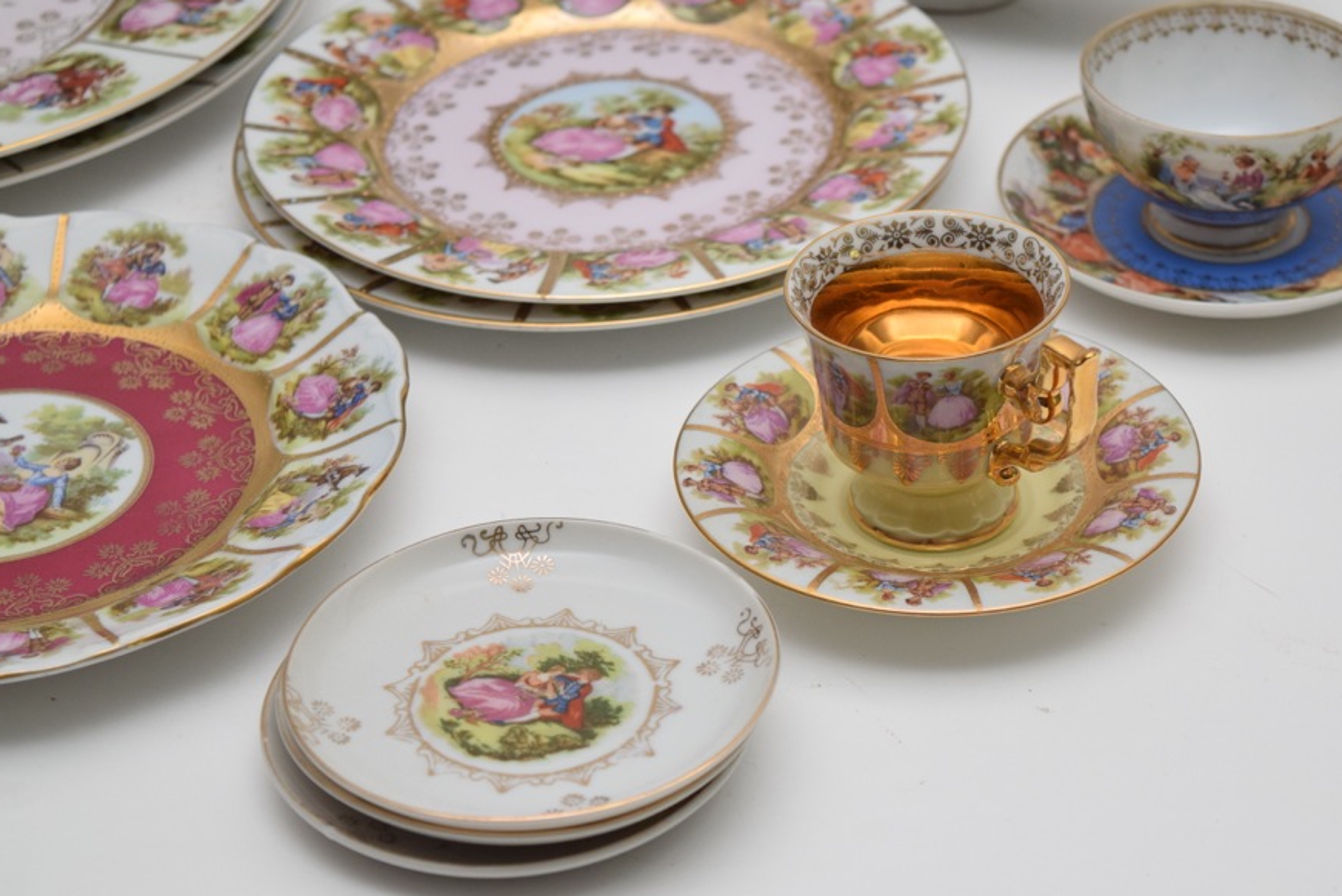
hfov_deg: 21.5
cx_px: 751
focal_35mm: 95
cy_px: 403
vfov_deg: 14.5
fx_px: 3526
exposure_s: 1/100
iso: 800
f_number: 5.6
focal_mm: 55
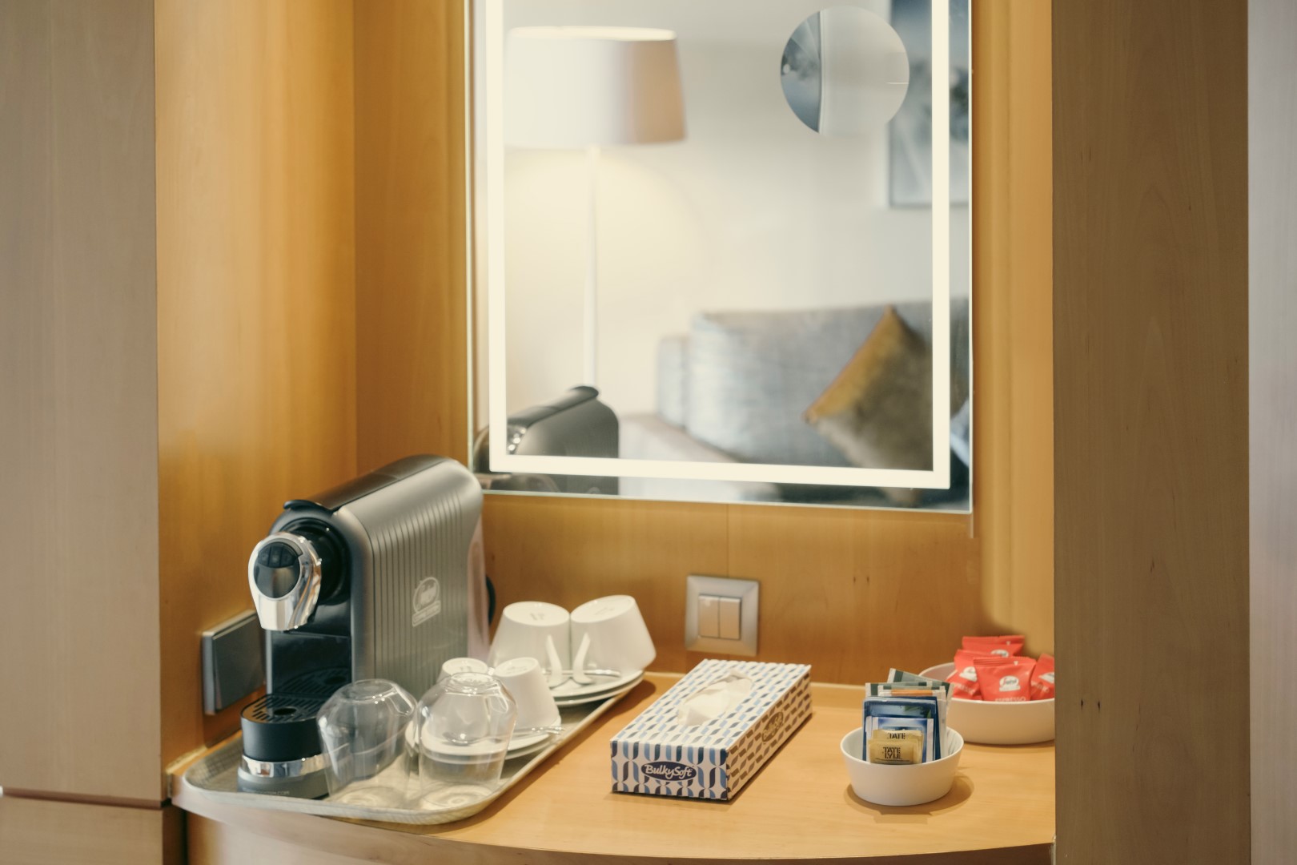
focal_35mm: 50
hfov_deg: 39.6
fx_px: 1801
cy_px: 432
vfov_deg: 27.0
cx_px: 648
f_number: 2.5
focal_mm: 33
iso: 640
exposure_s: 1/160
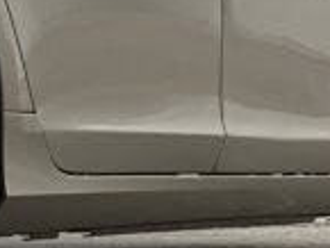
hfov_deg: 4.6
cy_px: -334
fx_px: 4045
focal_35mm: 424
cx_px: -264
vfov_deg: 3.5
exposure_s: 1/36
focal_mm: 9
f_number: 2.8
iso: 160
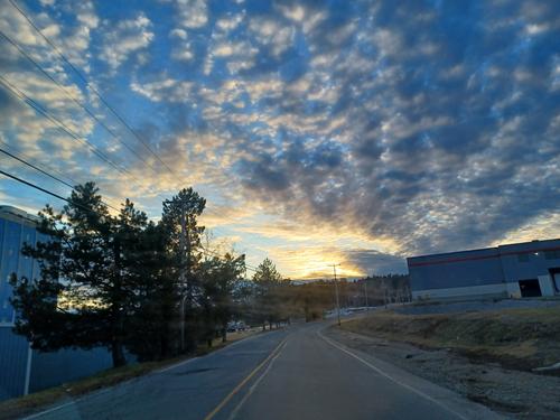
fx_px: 404
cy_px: 210
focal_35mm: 25
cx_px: 280
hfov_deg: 69.4
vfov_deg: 54.9
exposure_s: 1/120
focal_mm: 4.6
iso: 50
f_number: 1.8
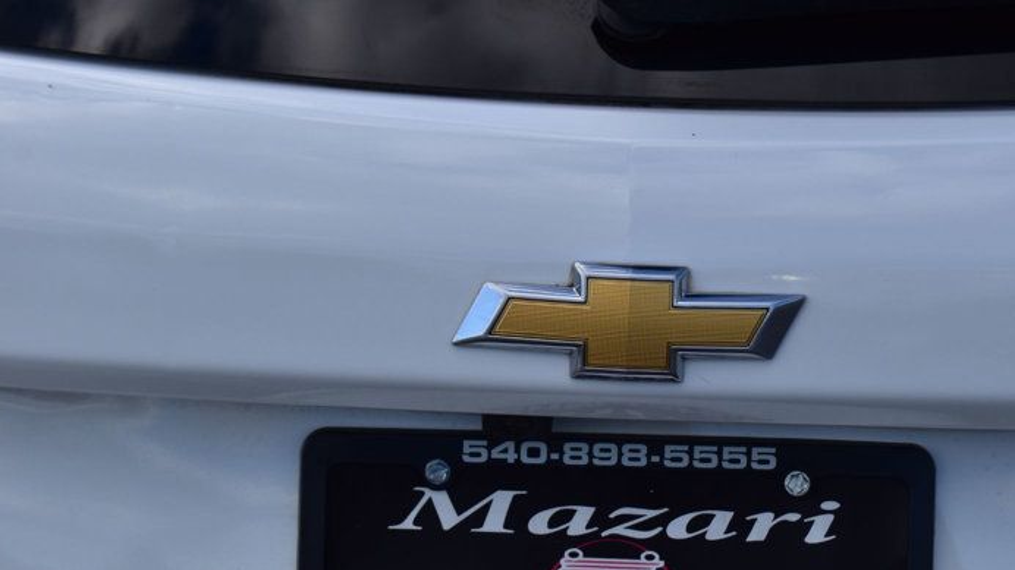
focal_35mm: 128
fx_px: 3438
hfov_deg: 16.7
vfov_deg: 9.5
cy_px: 336
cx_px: 739
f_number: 11
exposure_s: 1/400
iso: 400
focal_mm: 55
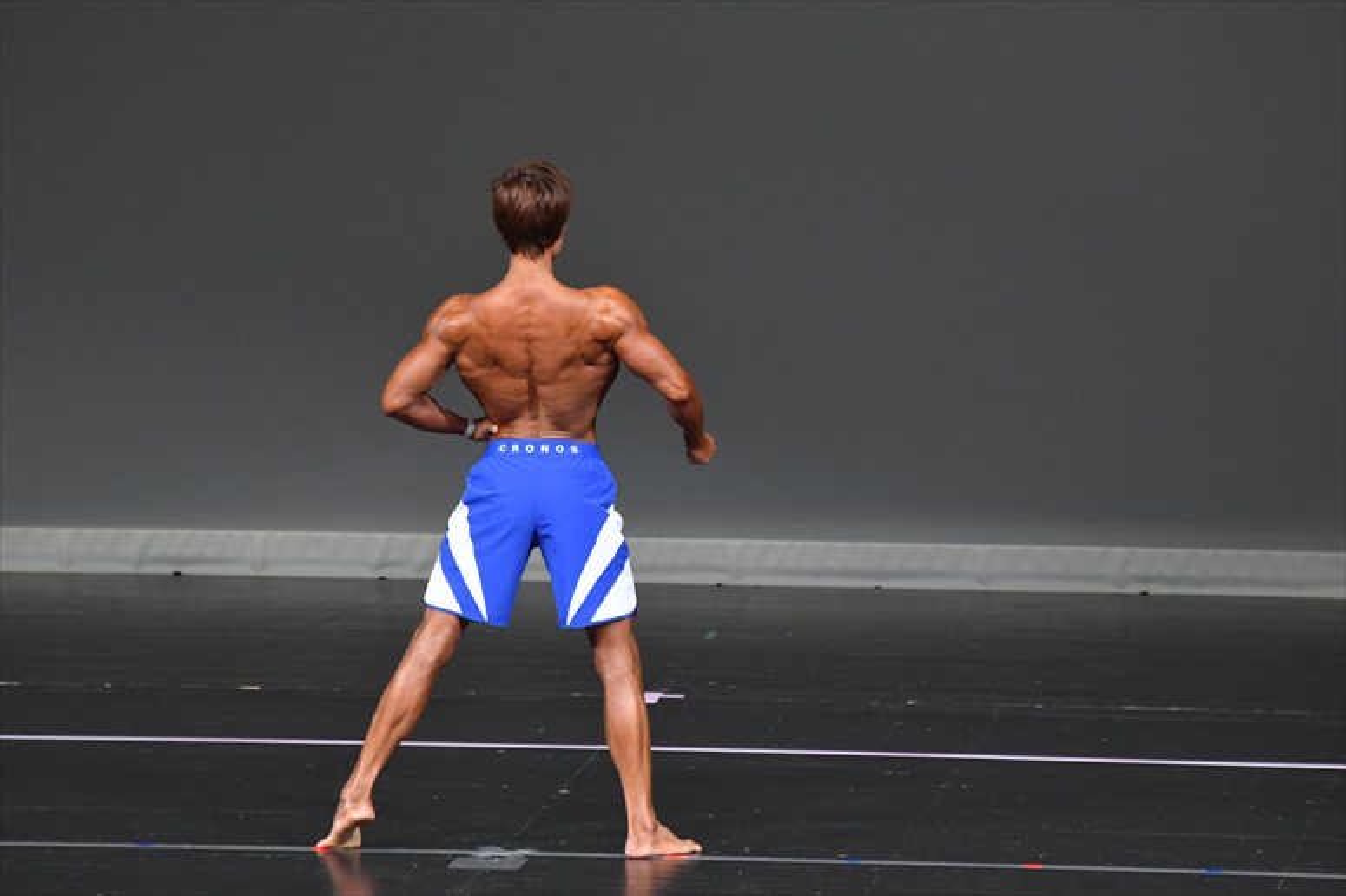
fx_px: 11772
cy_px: 448
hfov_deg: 6.5
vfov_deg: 4.4
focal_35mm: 315
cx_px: 673
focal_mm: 210
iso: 4000
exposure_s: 1/400
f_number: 5.6
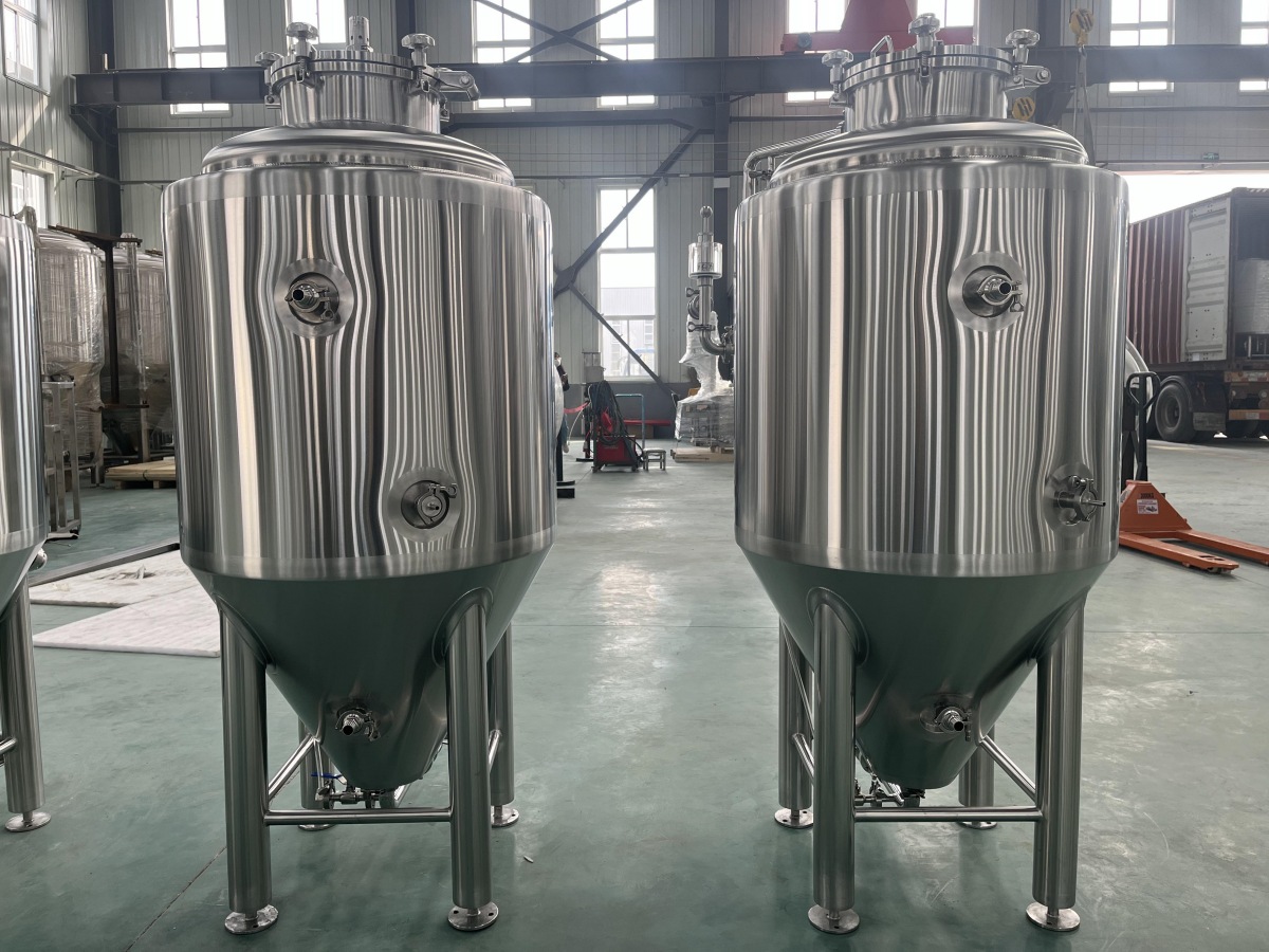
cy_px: 476
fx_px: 953
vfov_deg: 53.1
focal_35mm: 26
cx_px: 634
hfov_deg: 67.3
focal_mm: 5.1
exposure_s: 1/184
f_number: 1.6
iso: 40
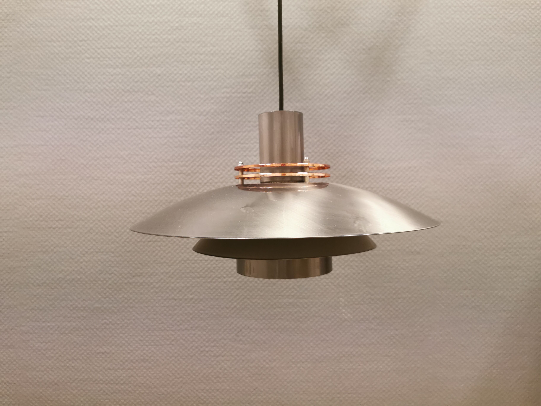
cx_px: 270
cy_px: 203
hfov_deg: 65.3
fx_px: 422
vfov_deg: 51.4
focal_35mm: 27
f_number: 1.6
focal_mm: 5.56
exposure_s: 1/60
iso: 400
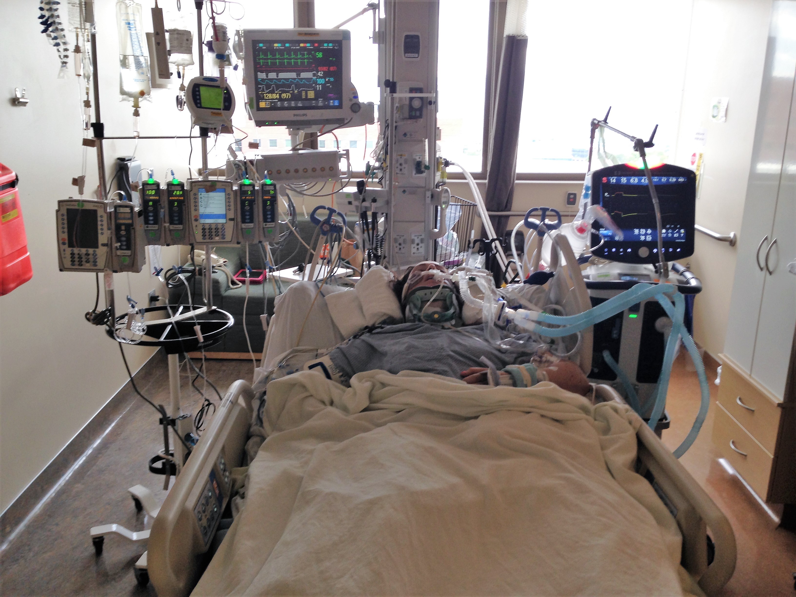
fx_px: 759
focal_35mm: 33
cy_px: 298
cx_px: 398
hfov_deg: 55.4
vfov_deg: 42.9
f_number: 2.4
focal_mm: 4.12
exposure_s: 1/30
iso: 50
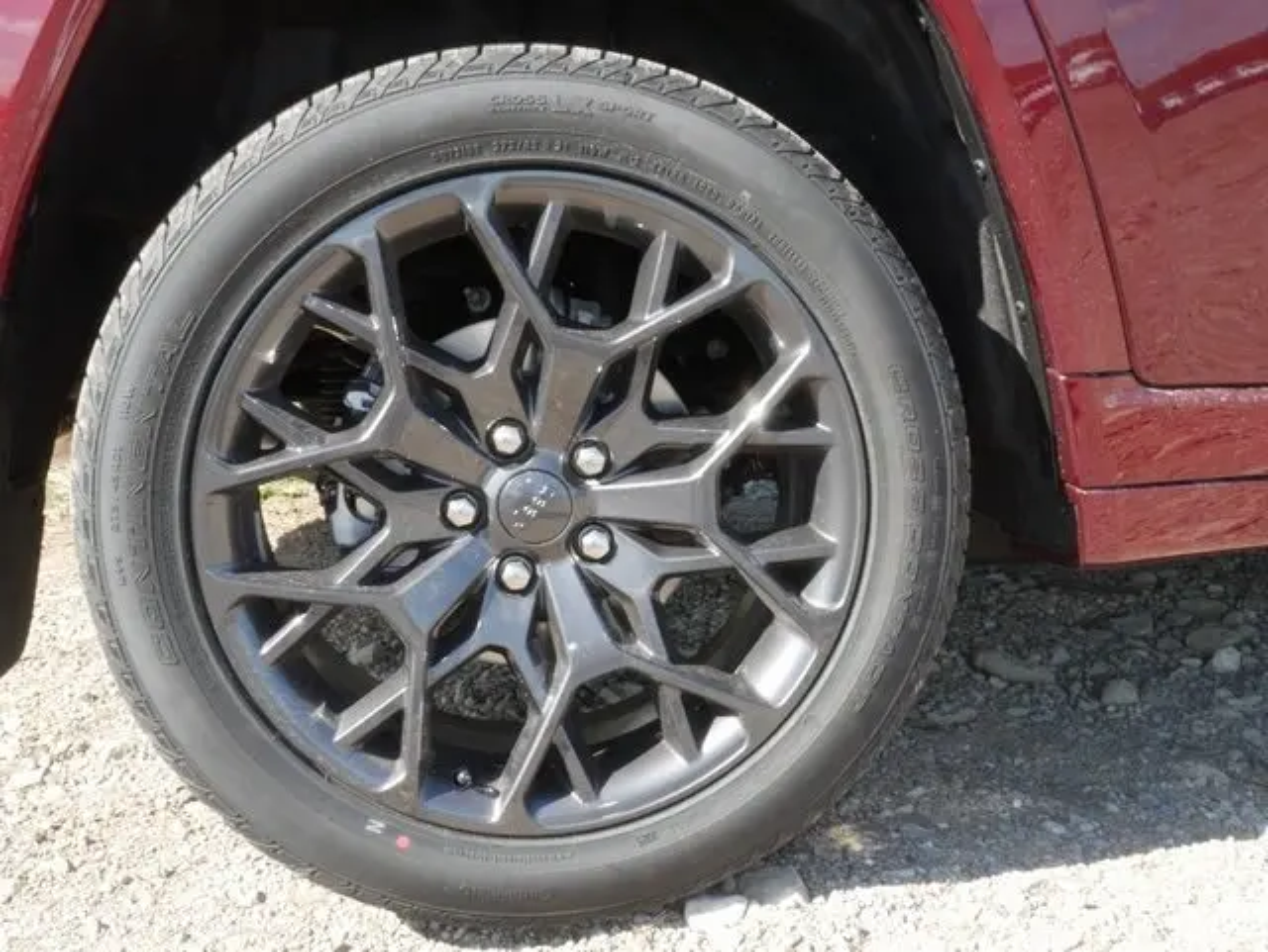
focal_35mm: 40
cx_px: 634
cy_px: 476
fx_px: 1466
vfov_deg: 36.0
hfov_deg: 46.8
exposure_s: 1/15
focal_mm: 20
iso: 200
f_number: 22
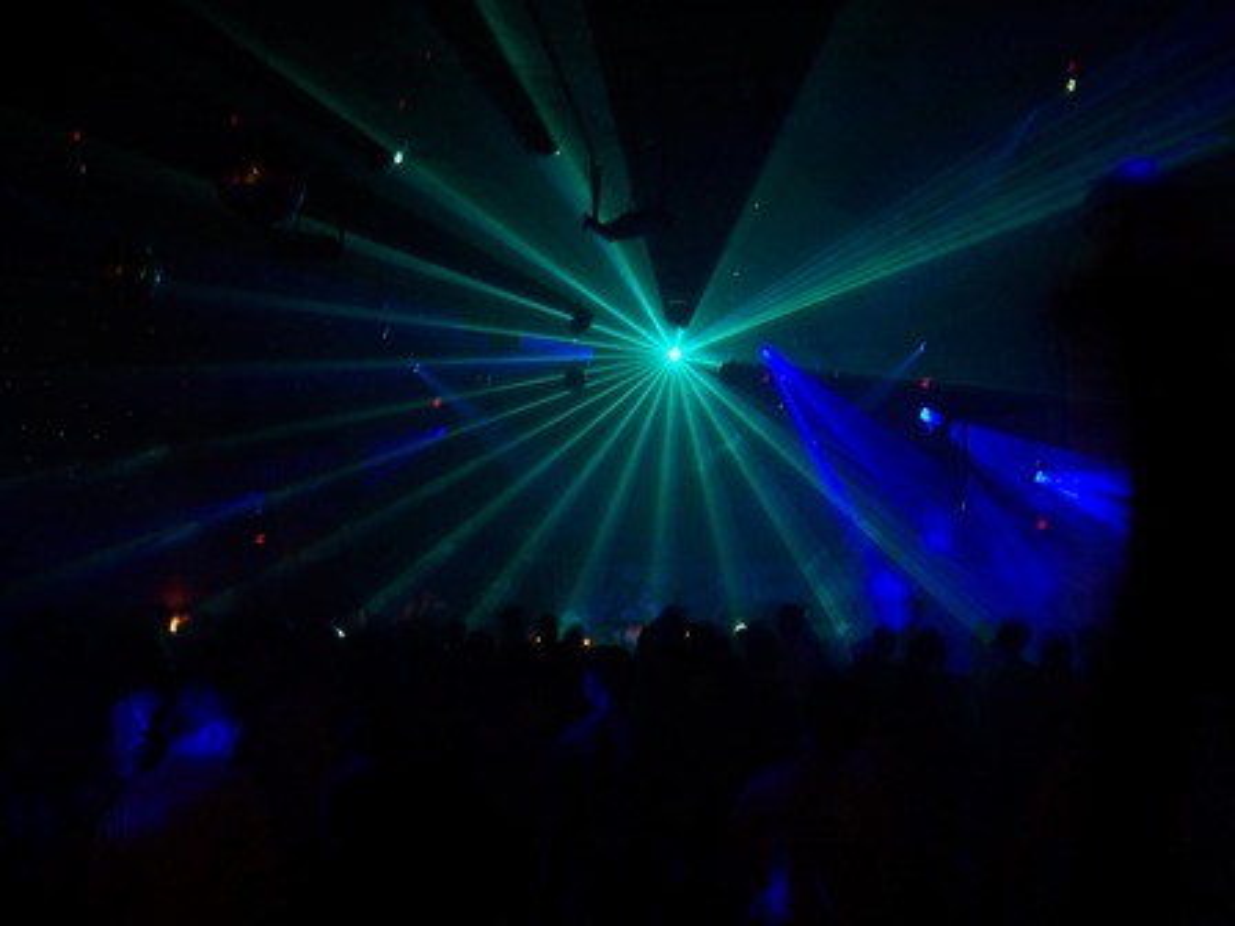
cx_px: 618
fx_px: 1284
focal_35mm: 36
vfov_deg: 39.7
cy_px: 463
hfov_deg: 51.4
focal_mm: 6
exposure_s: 1/2
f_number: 3
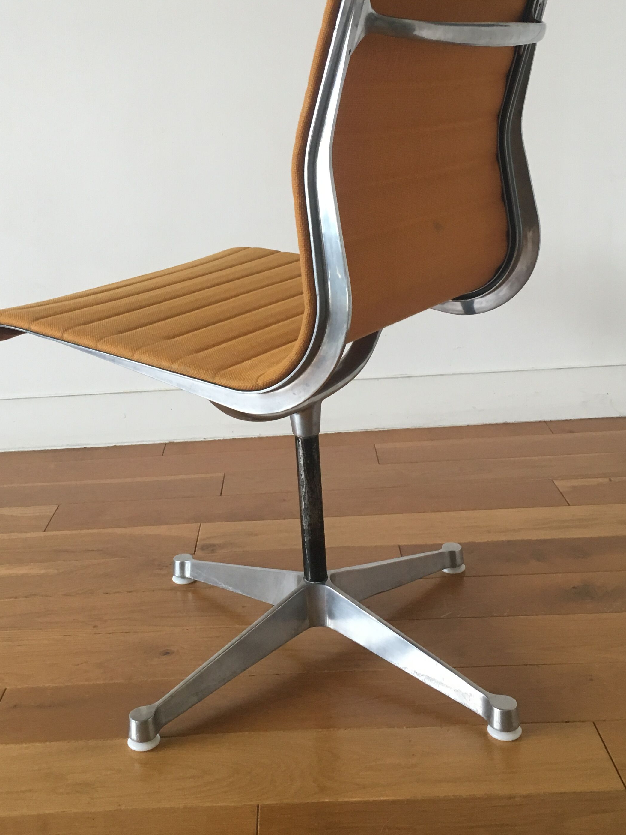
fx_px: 1013
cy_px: 333
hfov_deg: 34.3
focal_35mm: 42
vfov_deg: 44.6
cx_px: 256
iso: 125
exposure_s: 1/33
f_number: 2.2
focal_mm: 4.15
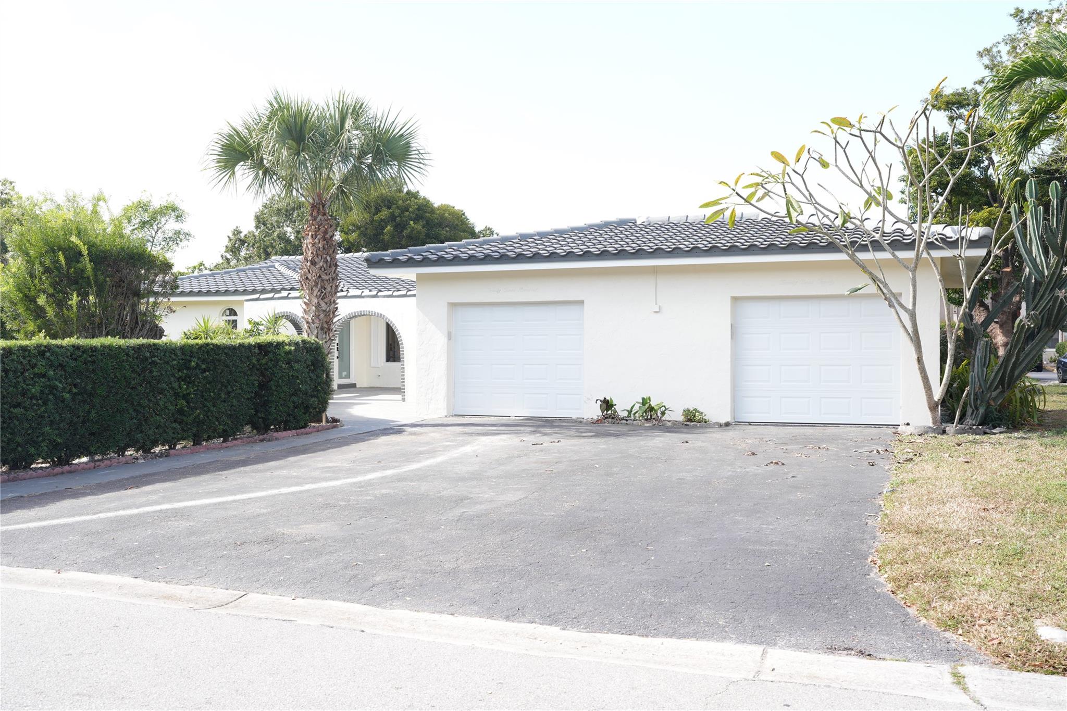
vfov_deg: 37.8
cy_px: 356
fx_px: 1037
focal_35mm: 35
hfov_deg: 54.4
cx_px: 534
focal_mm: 35
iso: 125
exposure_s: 1/125
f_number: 5.6
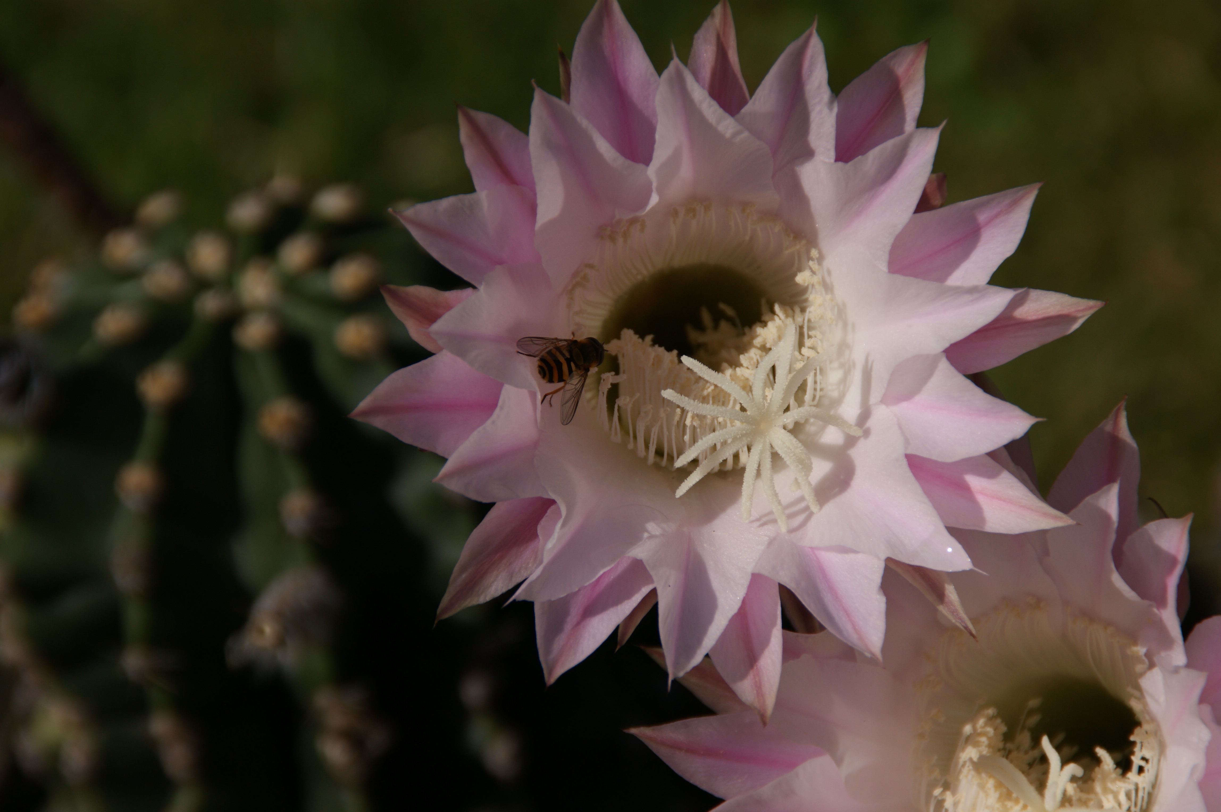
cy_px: 406
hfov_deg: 6.9
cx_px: 610
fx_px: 10169
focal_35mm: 300
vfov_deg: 4.6
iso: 100
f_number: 8
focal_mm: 200
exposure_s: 1/500
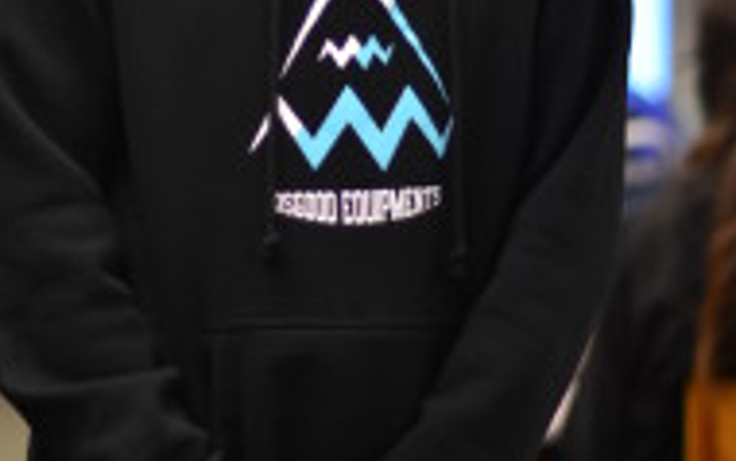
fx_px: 5340
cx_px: 298
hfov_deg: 7.9
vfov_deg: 4.9
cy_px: -4
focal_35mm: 266
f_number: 1.4
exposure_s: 1/160
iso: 400
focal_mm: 85
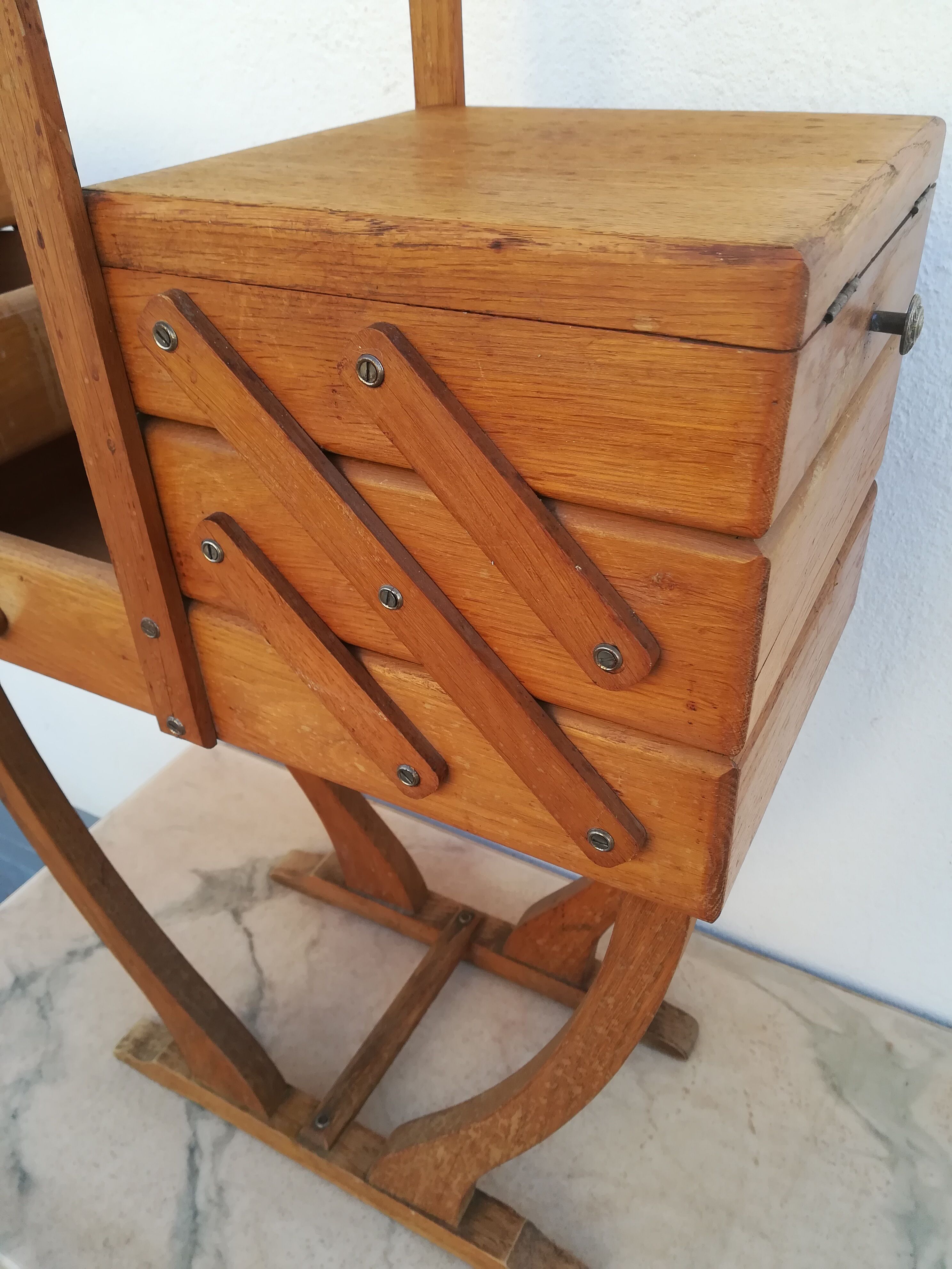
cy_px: 634
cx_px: 476
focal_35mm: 26
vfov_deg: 67.3
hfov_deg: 53.1
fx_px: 953
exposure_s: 1/126
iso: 50
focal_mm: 3.83
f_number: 2.2
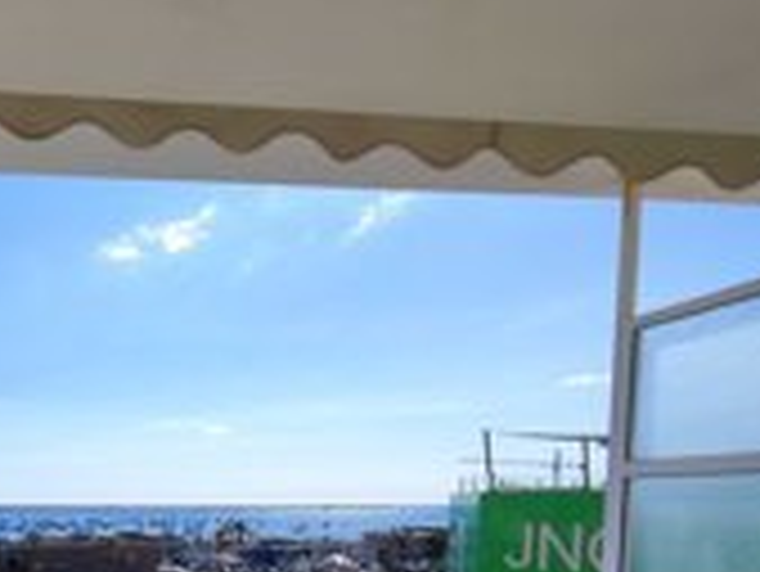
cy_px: 572
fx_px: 747
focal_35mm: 34
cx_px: 88
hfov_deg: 48.7
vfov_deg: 37.4
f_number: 2.2
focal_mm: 1.65
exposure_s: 1/2166
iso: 50
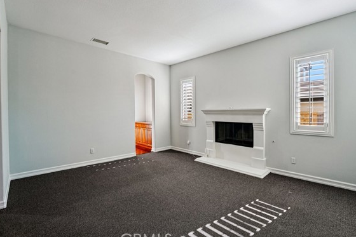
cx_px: 179
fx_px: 158
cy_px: 113
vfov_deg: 73.7
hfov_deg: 96.8
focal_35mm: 16
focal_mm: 14
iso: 200
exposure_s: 1/60
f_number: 8
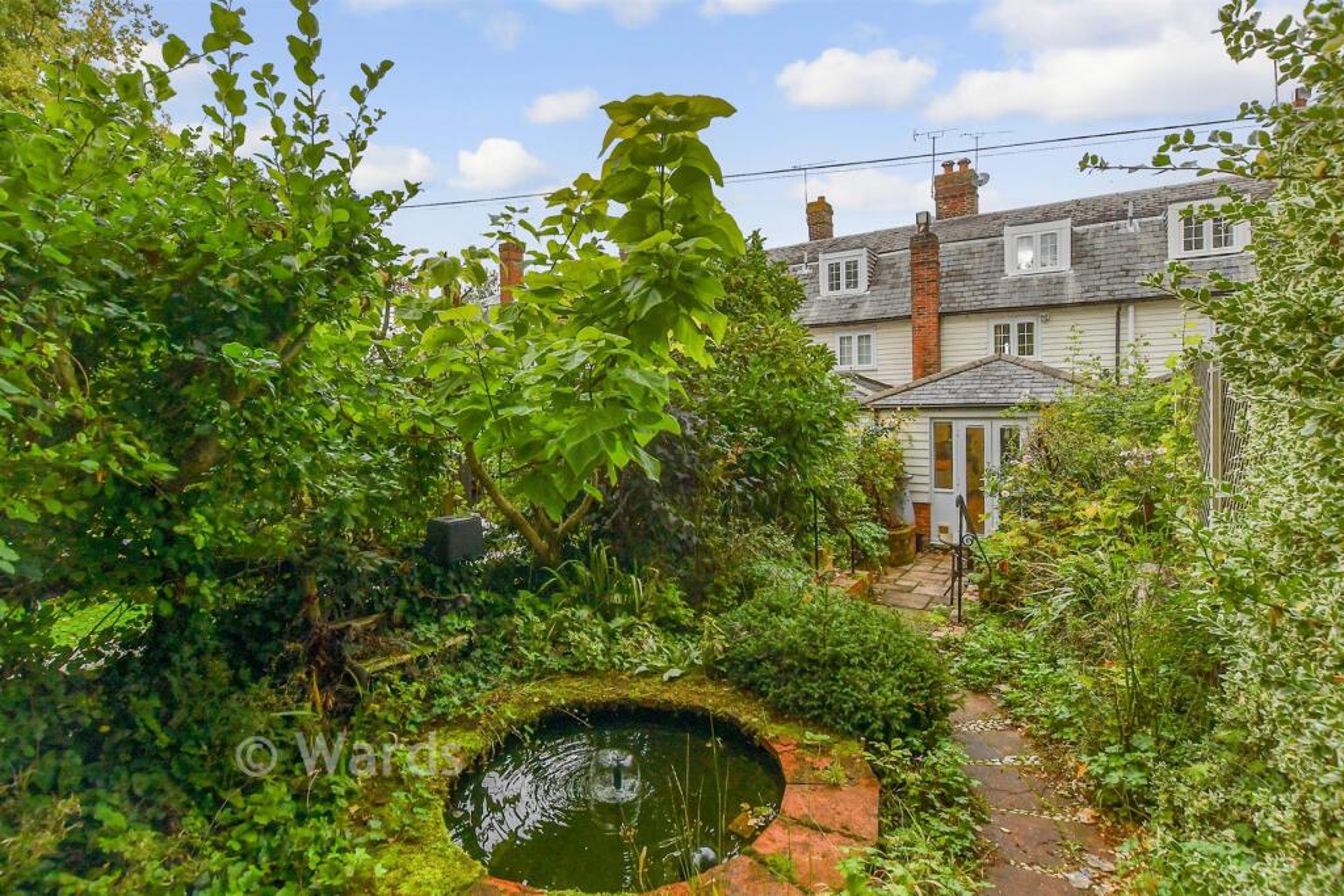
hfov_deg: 100.4
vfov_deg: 77.3
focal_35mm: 15
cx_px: 672
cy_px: 448
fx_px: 560
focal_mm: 10
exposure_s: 1/320
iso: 320
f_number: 8
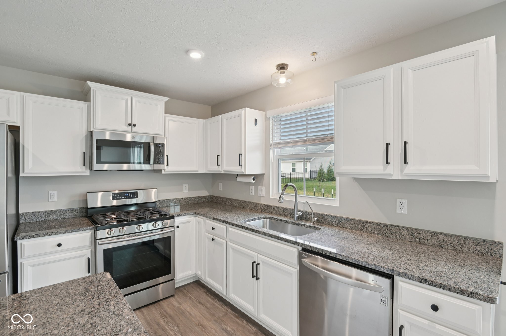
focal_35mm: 16
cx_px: 253
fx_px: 225
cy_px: 168
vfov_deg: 73.7
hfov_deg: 96.8
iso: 180
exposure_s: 1/15
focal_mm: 16
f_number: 8
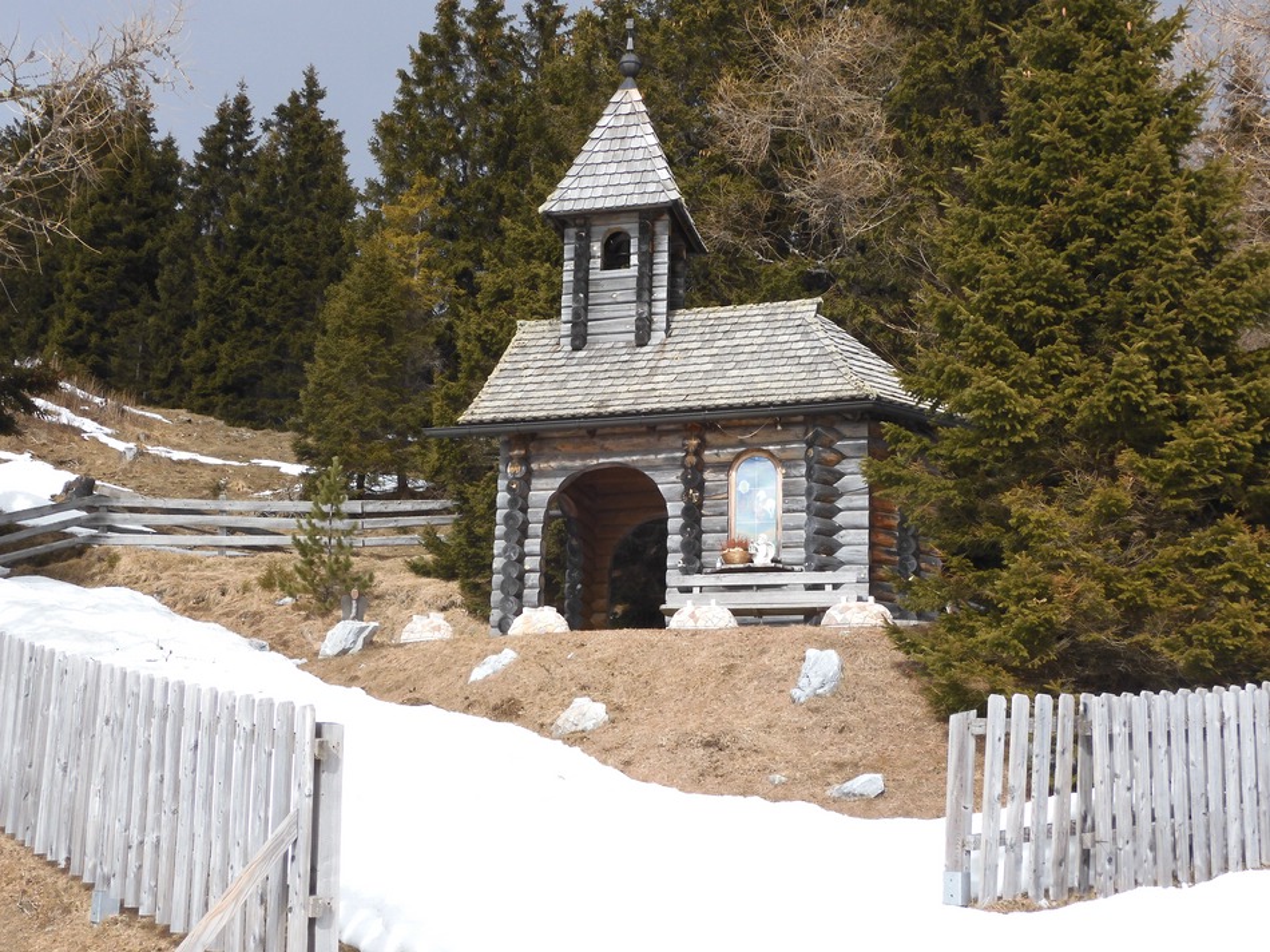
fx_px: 1541
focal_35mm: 42
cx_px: 635
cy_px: 476
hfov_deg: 44.8
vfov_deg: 34.3
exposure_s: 1/500
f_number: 4
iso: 100
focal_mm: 7.5
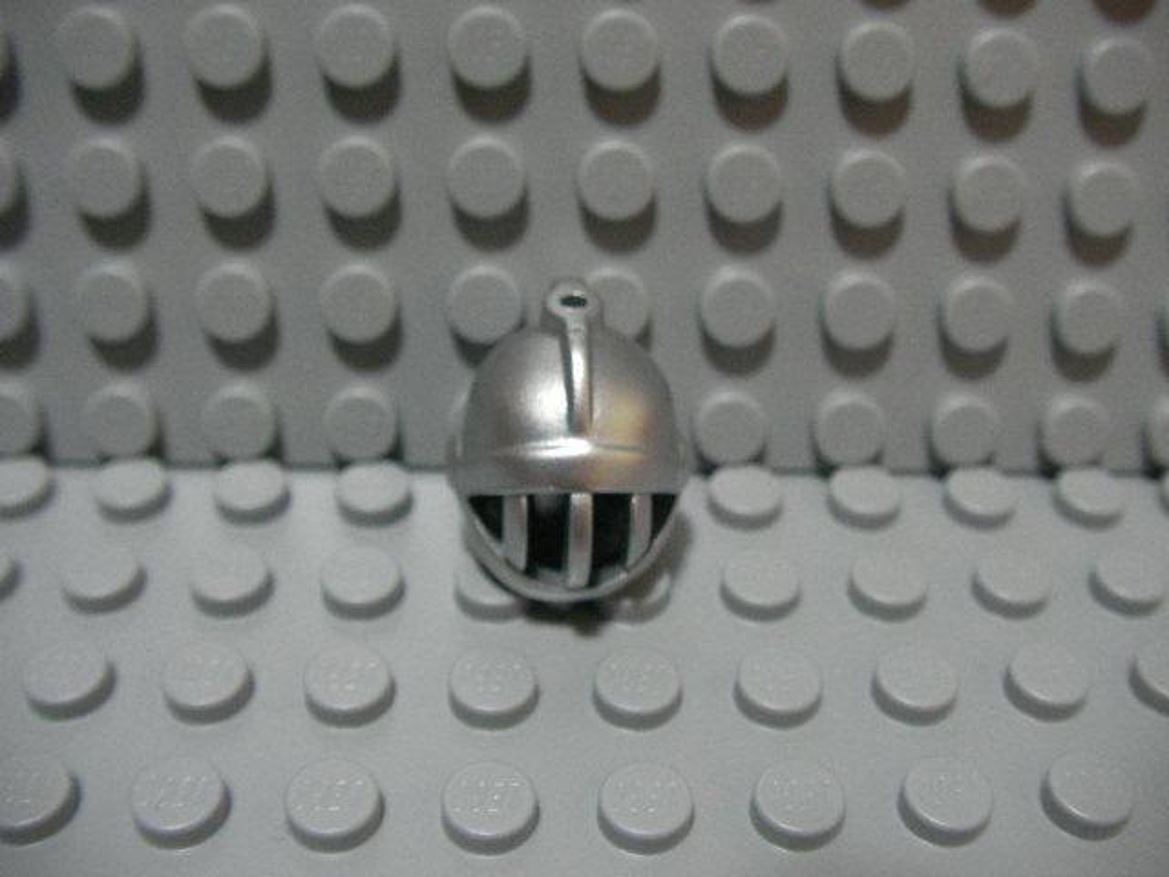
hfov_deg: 49.0
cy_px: 438
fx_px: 1283
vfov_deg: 37.7
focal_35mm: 38
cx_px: 584
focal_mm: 6.3
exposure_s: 1/20.8
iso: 200
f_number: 3.5
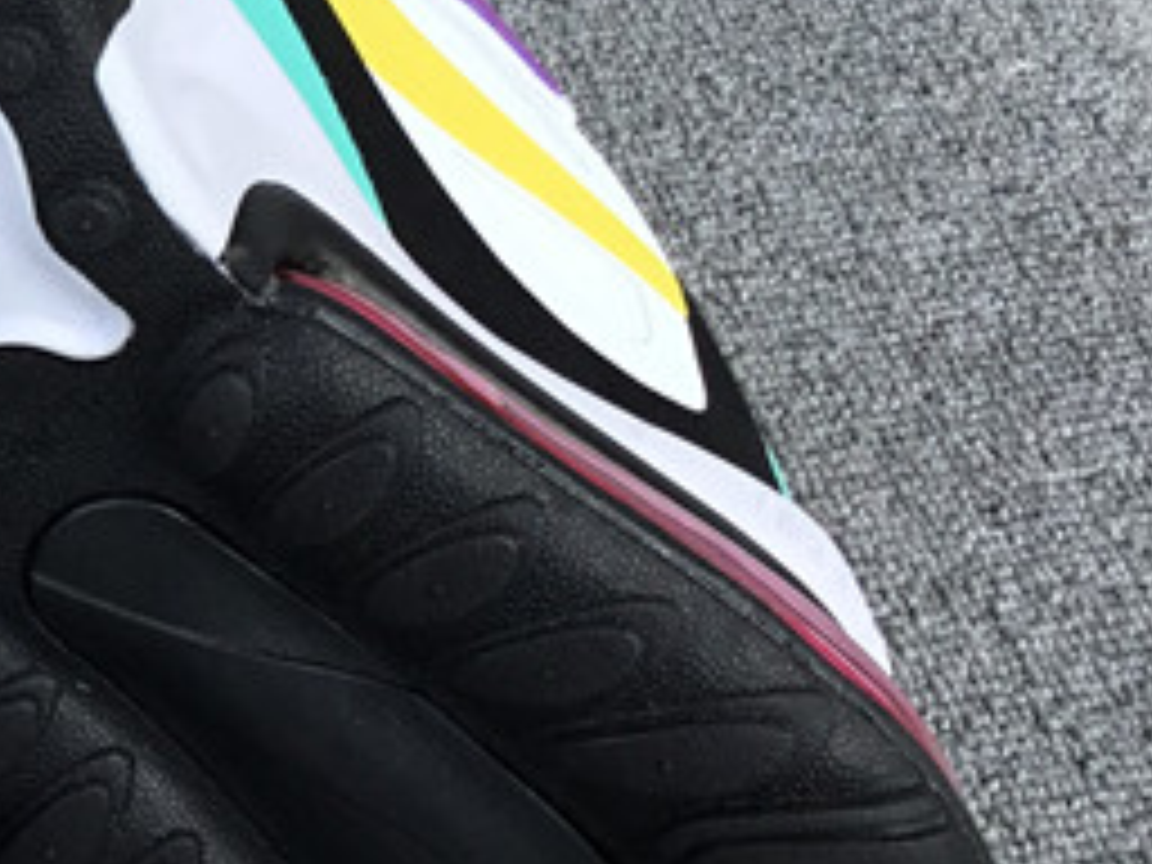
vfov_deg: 15.1
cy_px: 166
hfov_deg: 18.8
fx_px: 3228
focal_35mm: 97
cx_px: -324
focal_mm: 3.3
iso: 25
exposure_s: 1/362
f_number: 2.4
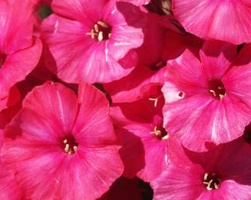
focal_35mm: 369
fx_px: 2740
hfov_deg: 5.2
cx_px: 134
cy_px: 52
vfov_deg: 4.2
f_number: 9.5
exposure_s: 1/250
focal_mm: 50.69
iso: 100
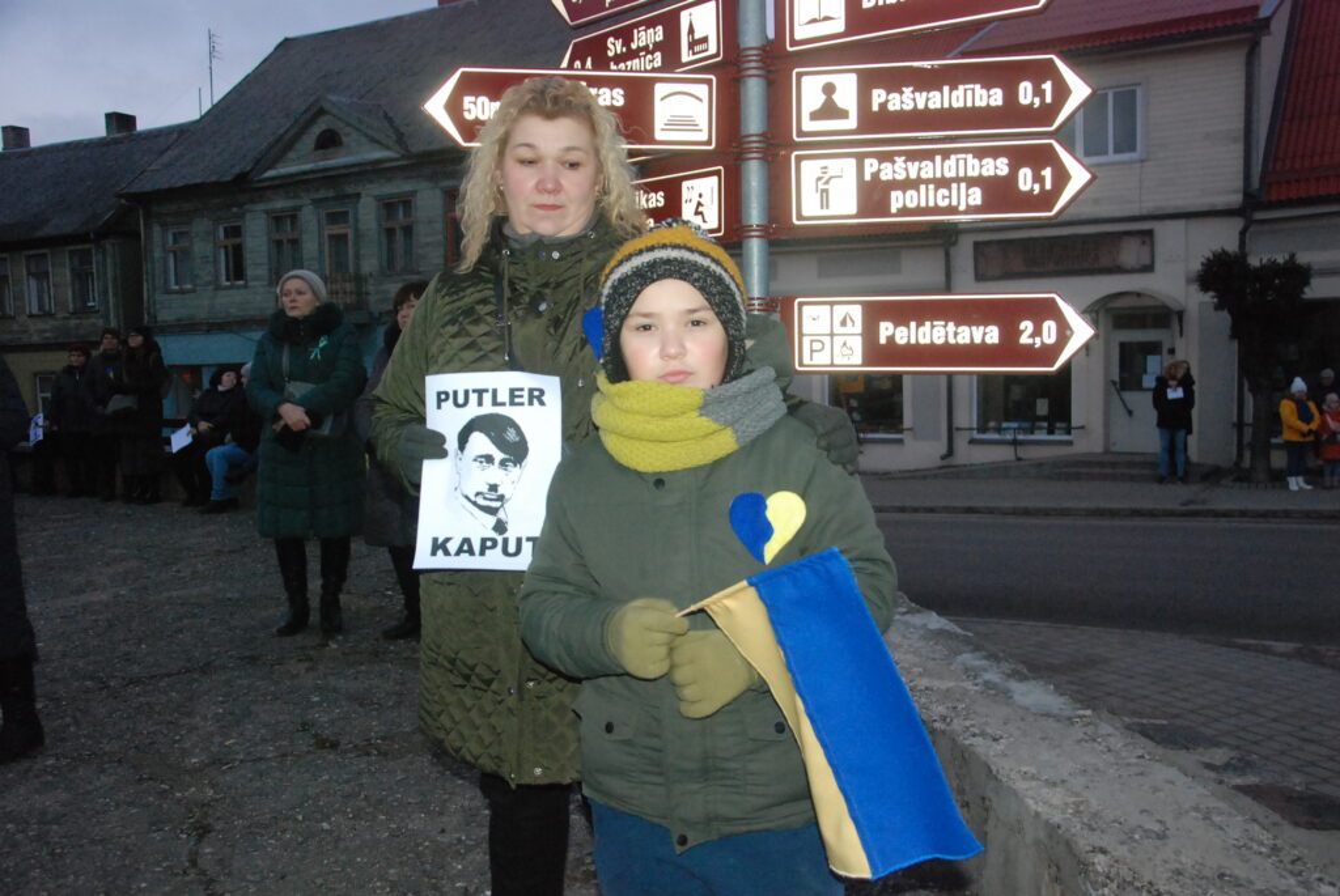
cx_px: 670
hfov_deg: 57.2
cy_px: 448
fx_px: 1230
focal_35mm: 33
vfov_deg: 40.1
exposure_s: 1/60
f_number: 5.6
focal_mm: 22
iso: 1600
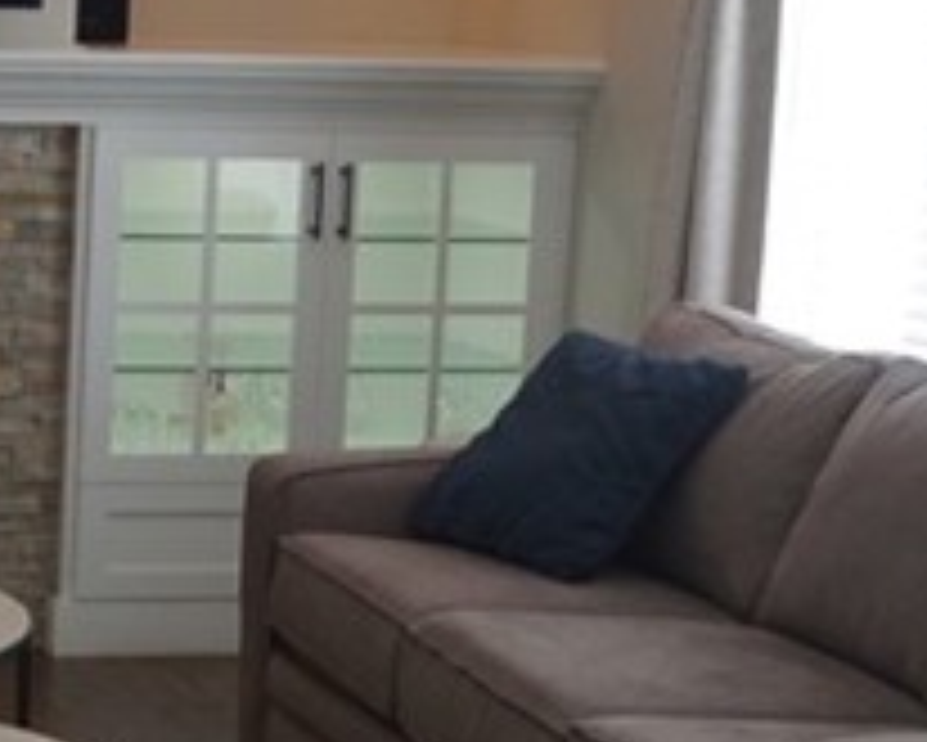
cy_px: 578
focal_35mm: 112
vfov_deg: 13.7
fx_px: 3074
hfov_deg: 16.4
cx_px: -194
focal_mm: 16
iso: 400
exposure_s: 1/60
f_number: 4
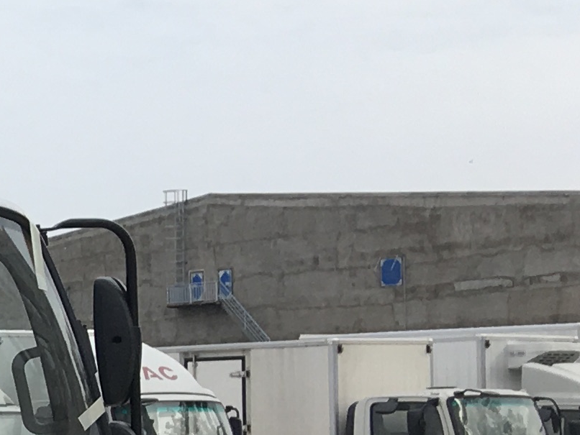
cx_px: -789
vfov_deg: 10.1
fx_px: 2430
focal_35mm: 145
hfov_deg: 11.4
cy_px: 477
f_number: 2.2
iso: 25
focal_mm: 4.15
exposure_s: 1/680
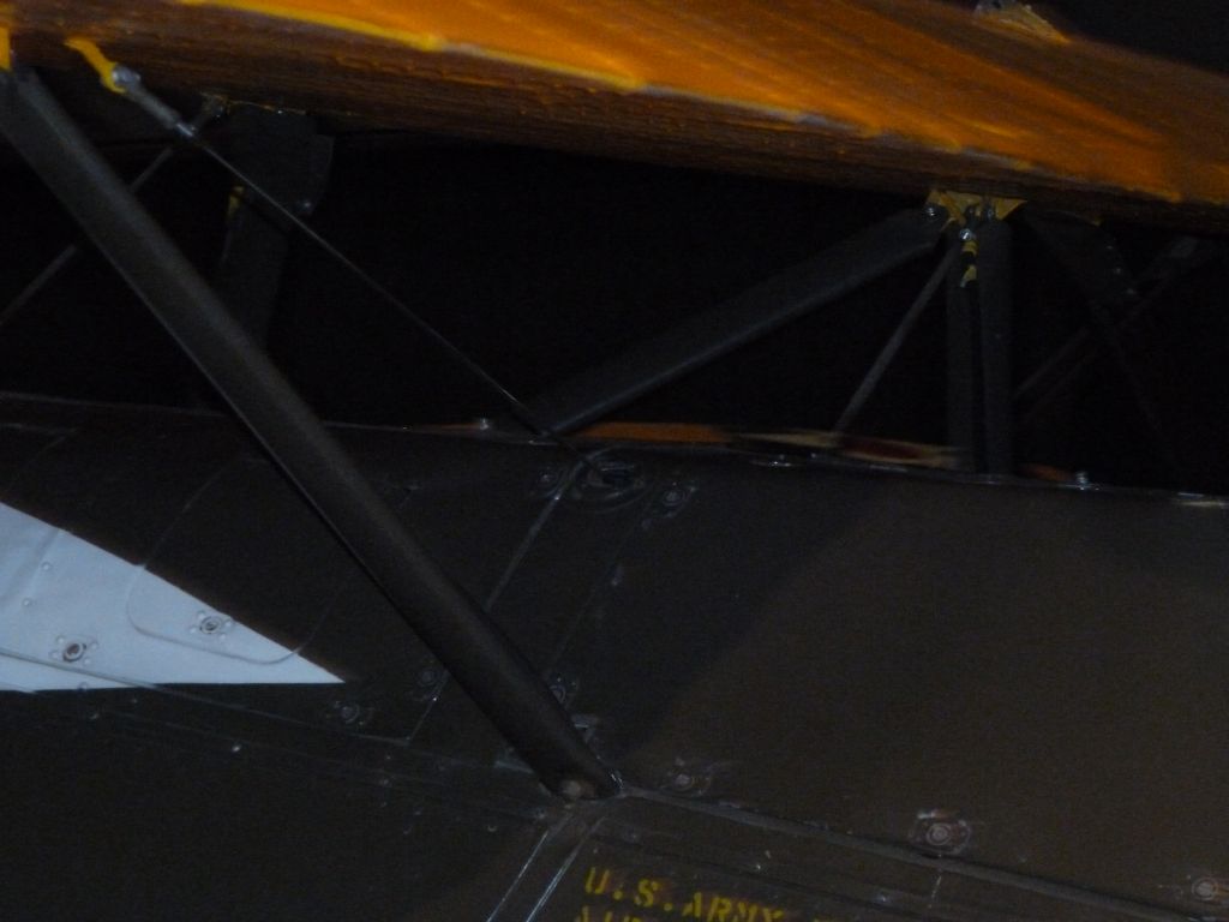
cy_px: 461
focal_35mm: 131
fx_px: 4651
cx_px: 614
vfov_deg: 11.3
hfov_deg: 15.1
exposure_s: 1/15
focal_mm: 23.4
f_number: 5.2
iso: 800
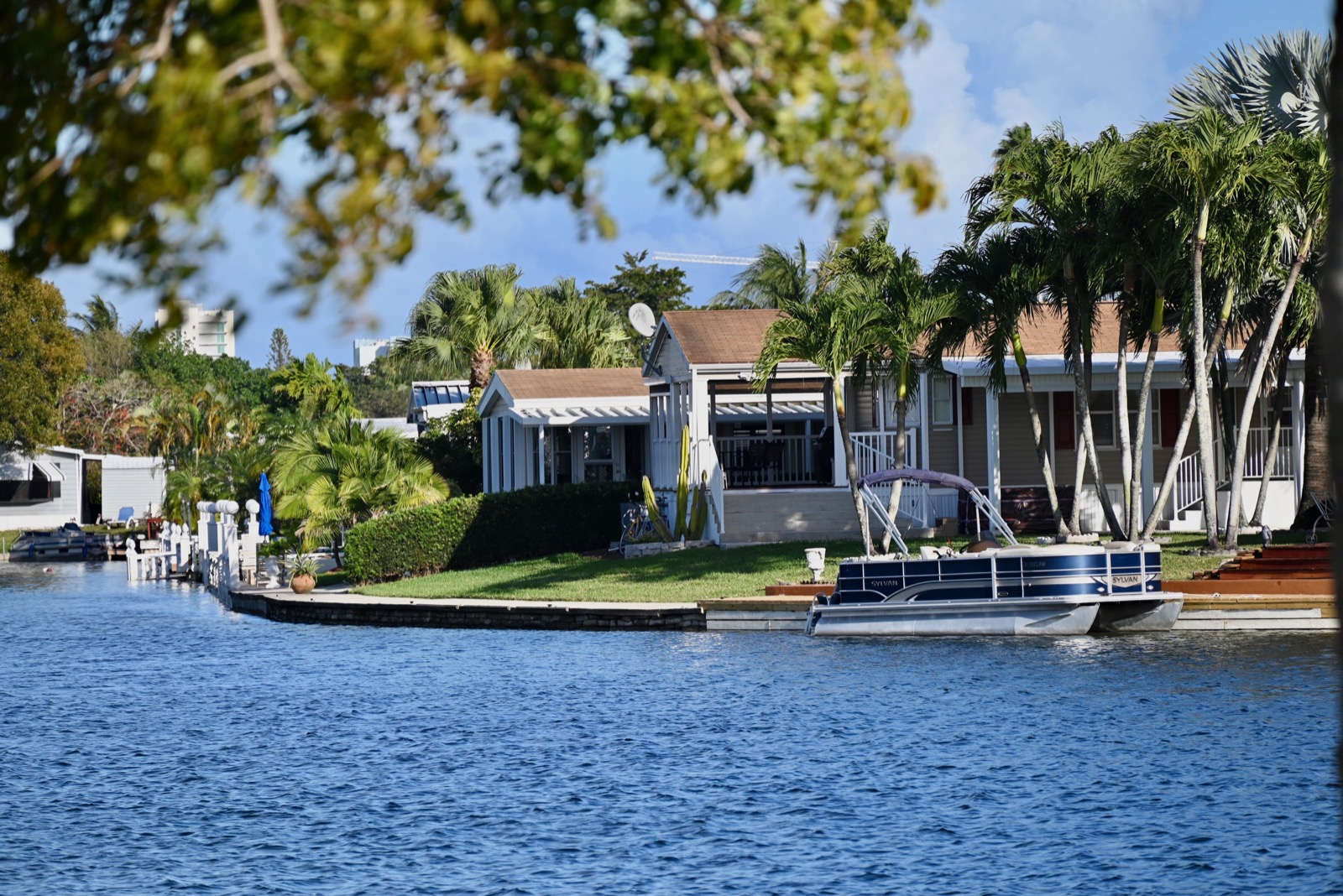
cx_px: 672
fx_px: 7463
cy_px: 448
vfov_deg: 6.9
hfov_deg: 10.3
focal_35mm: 200
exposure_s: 1/500
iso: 280
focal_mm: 200
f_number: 6.3
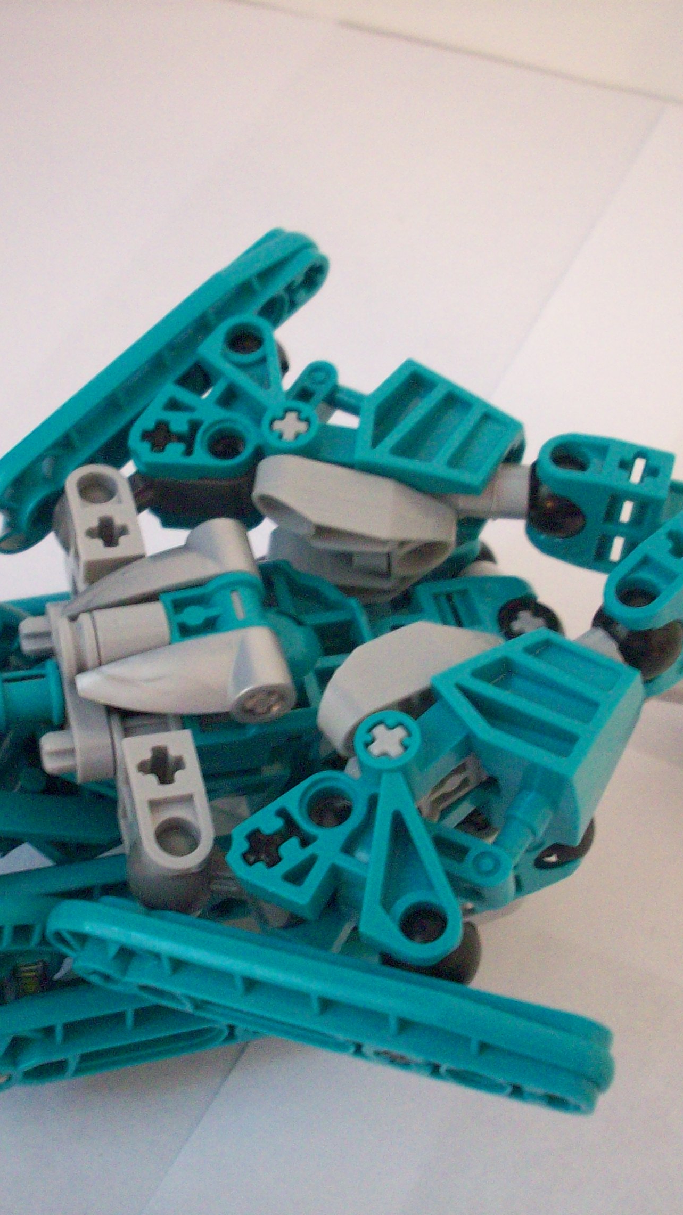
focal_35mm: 54
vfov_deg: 38.5
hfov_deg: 22.2
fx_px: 1739
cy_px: 607
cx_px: 259
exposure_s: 1/8
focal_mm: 6.2
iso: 200
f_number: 2.8
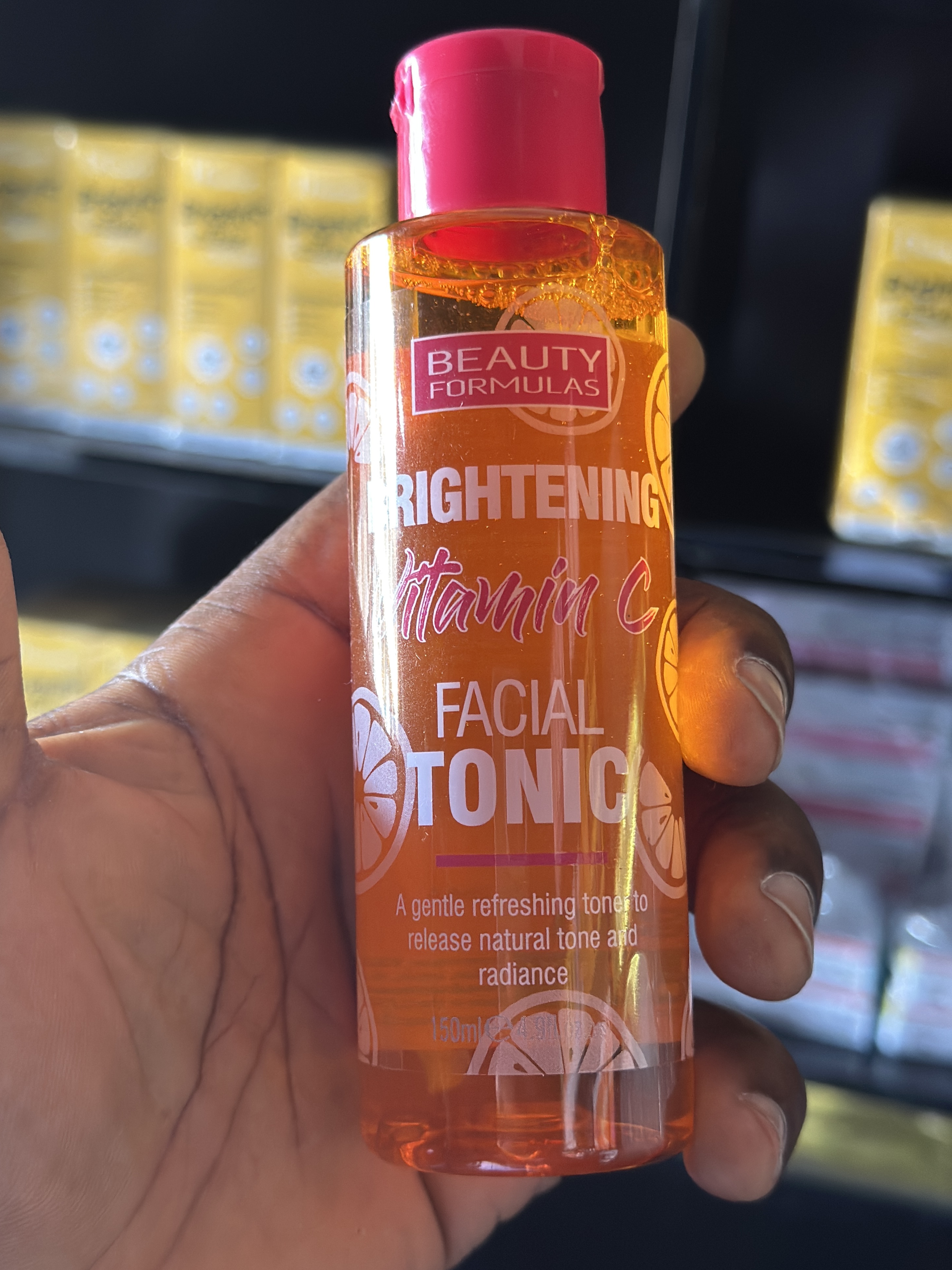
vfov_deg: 38.2
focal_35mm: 50
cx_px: 472
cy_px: 613
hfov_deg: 29.1
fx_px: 1834
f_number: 1.78
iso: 400
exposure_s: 1/60
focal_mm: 6.86
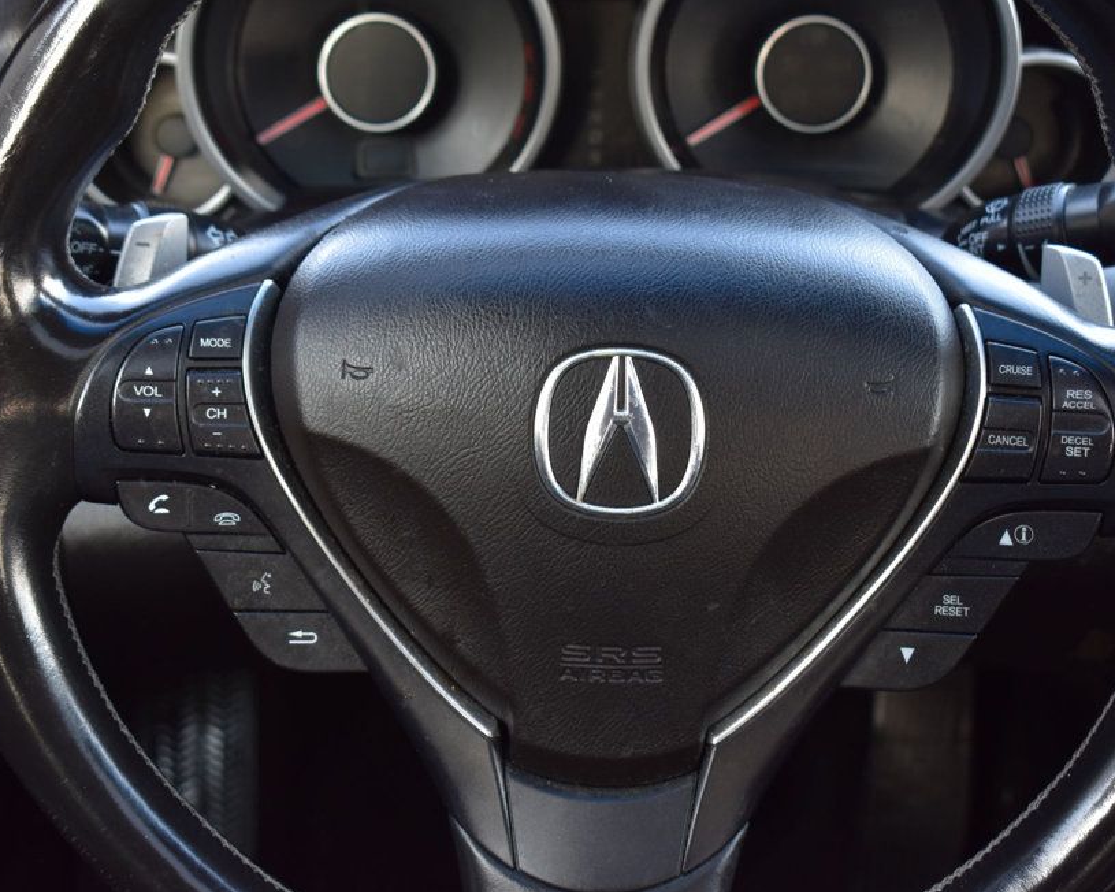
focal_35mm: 80
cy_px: 443
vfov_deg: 19.3
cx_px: 613
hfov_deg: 24.0
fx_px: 2626
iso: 500
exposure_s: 1/15
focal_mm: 45
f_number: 6.3
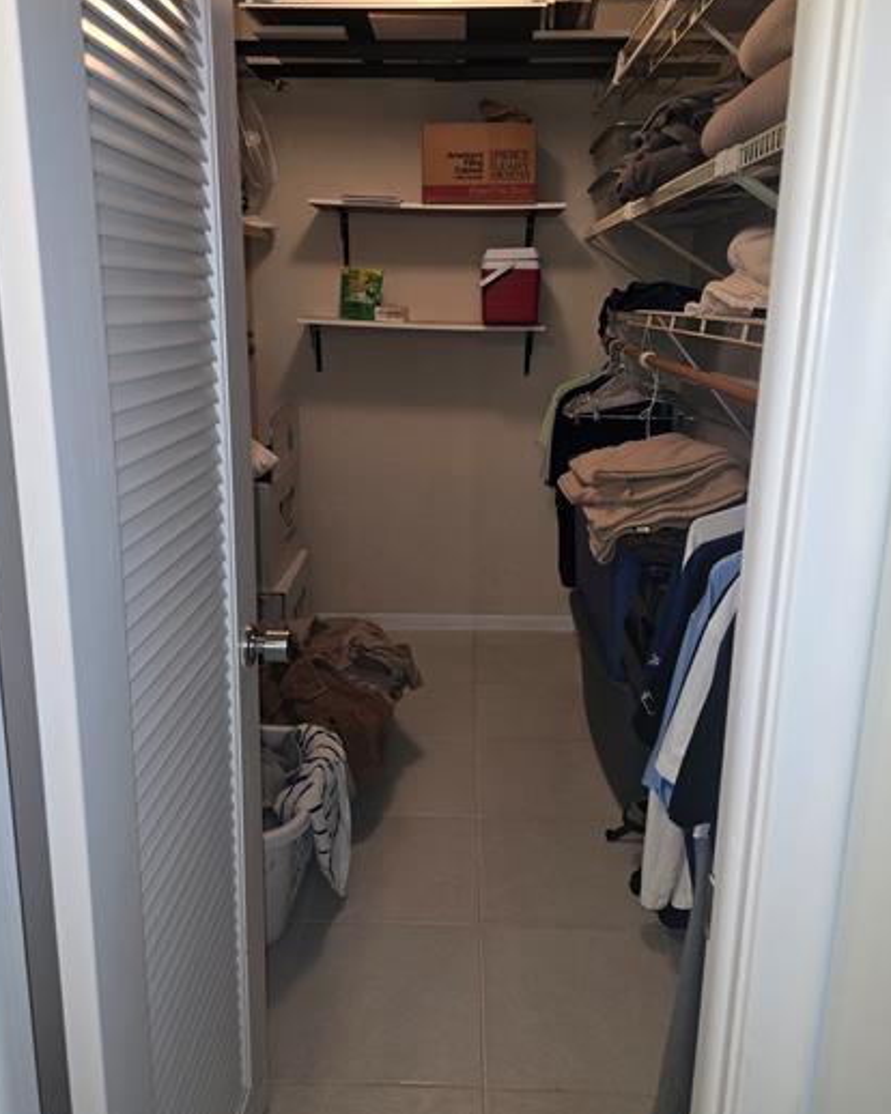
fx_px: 858
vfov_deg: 65.8
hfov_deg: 54.9
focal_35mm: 26
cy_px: 484
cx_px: 454
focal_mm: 6.3
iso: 100
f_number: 1.7
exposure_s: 1/40
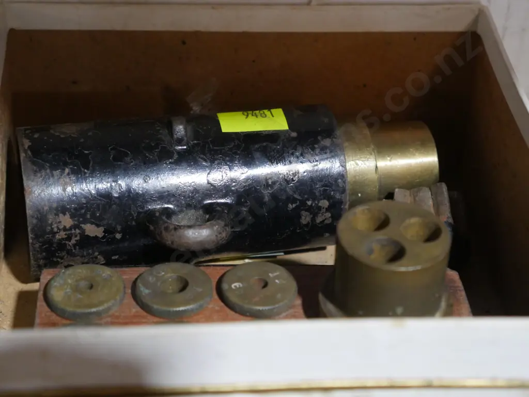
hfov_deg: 25.6
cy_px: 198
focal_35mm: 76
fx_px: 1162
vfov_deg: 19.4
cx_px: 264
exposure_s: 1/100
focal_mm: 38
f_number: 5.5
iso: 2500
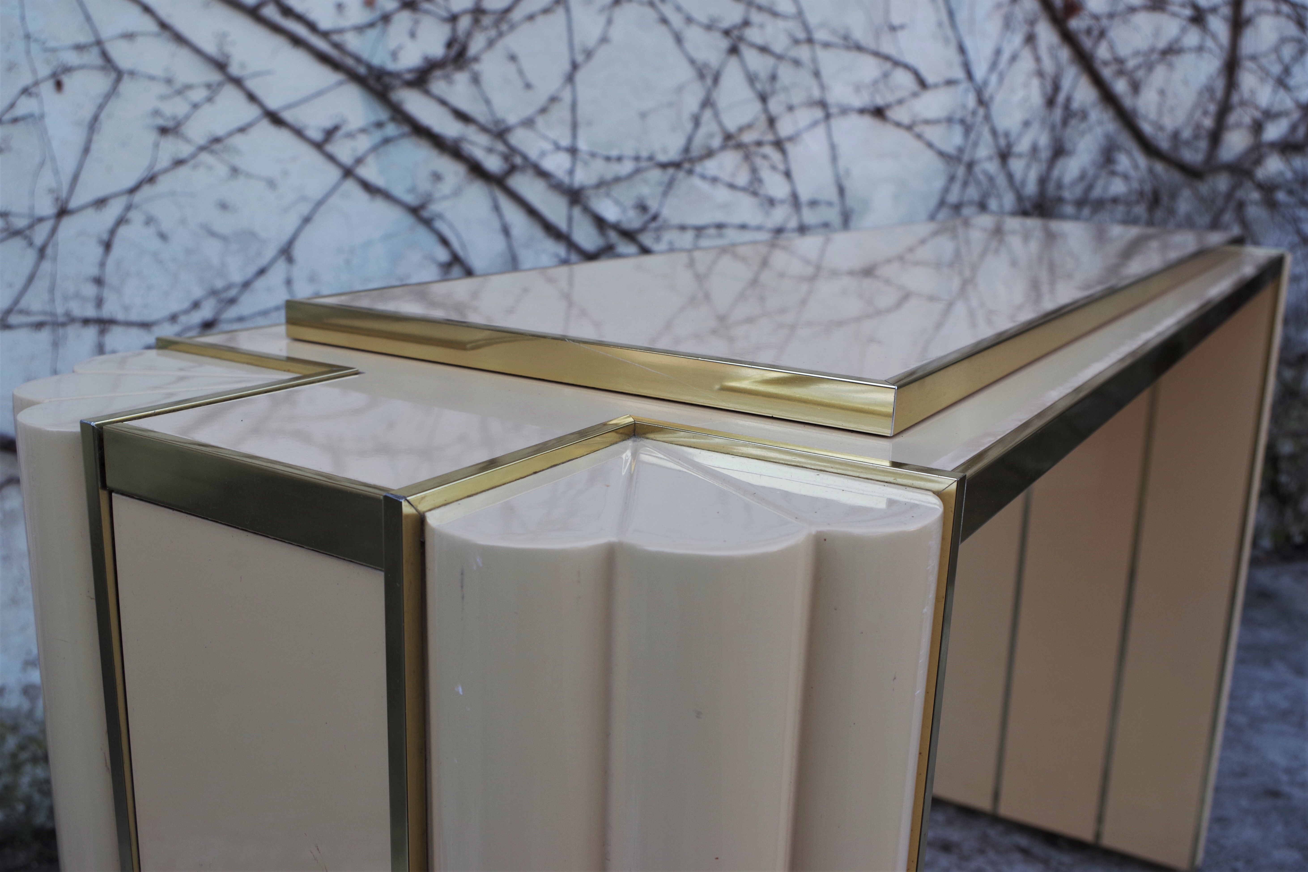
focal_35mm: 34
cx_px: 654
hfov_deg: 55.8
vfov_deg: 38.9
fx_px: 1235
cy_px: 436
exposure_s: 1/125
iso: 100
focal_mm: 23.13
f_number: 6.3
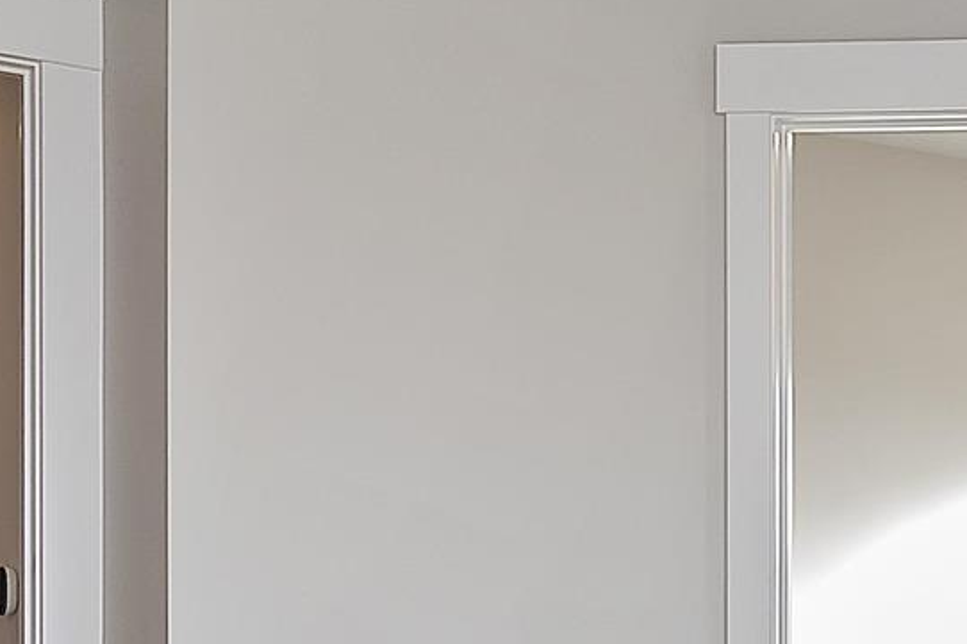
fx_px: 2282
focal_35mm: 85
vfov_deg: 15.5
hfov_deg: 20.9
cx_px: 1386
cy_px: 758
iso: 320
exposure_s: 1/30
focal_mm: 10
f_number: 6.3
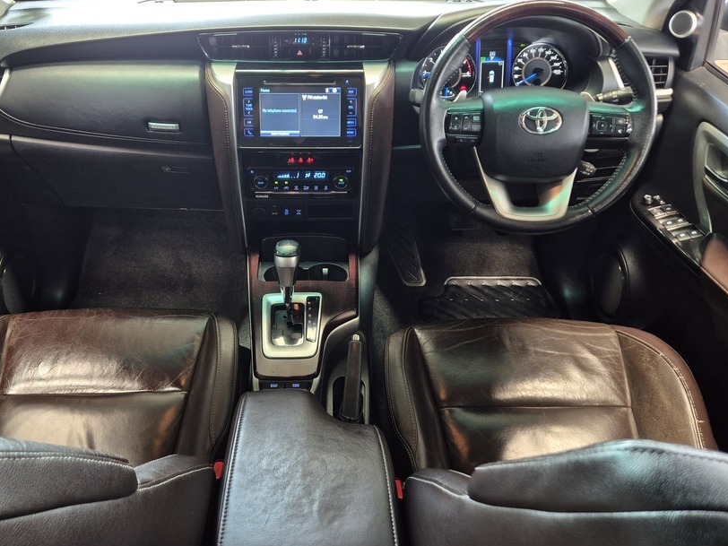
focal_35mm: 29
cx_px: 316
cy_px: 215
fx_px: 610
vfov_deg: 47.9
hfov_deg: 61.4
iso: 400
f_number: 1.8
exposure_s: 1/100
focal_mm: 5.4
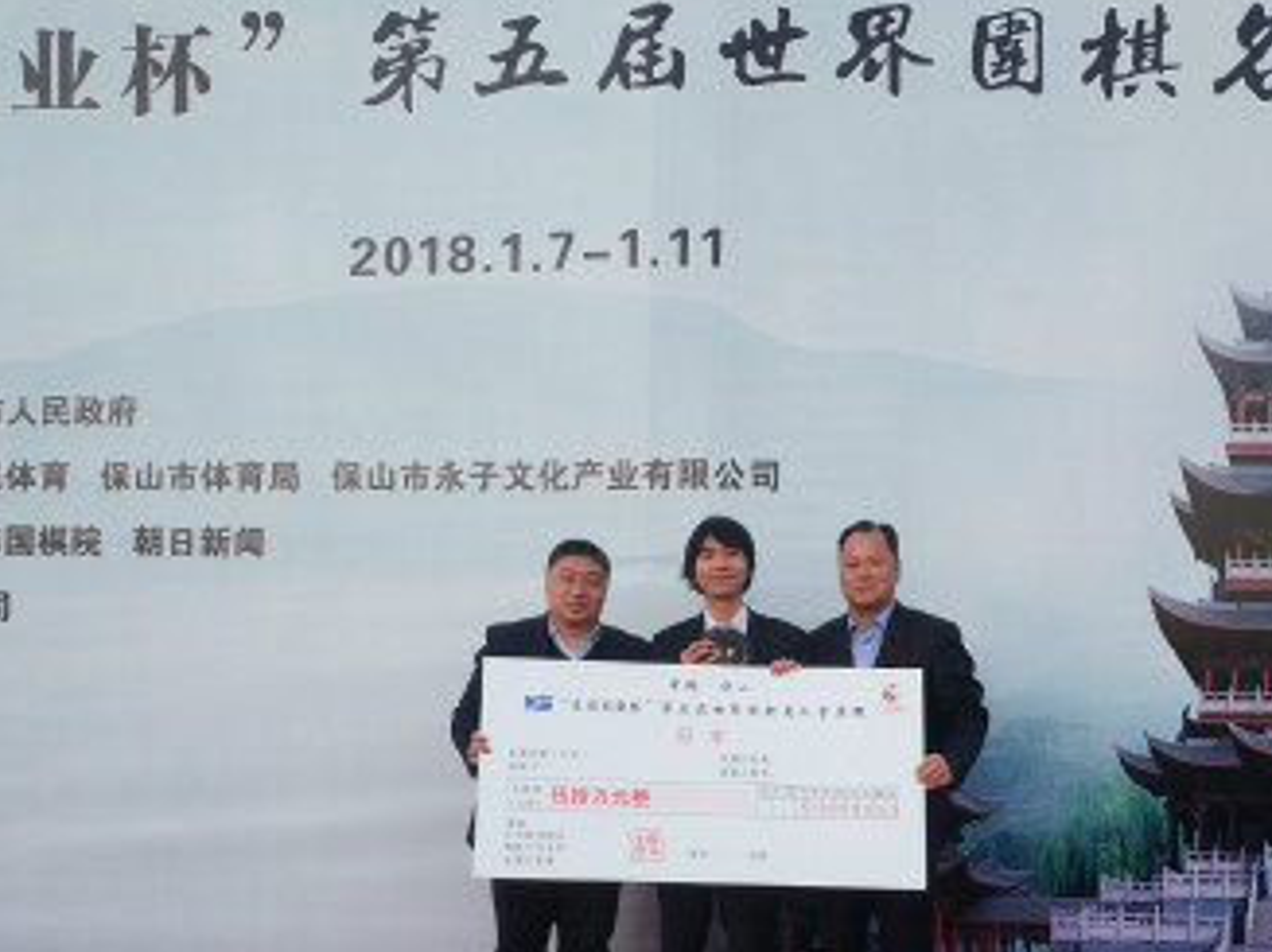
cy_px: 697
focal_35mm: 49
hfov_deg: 38.9
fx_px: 1800
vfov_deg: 29.3
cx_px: 626
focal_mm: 4.5
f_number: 2
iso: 102
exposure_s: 1/100
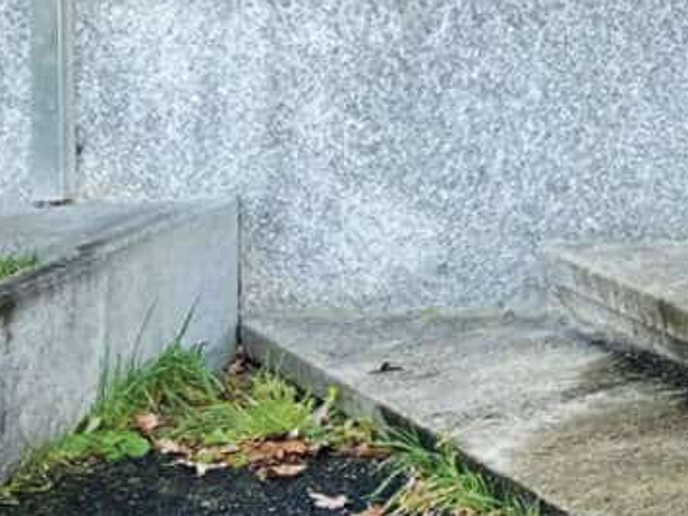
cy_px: -234
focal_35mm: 117
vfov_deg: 12.1
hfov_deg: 14.0
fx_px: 2325
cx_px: 1411
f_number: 1.6
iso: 40
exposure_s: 1/236
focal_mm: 5.1
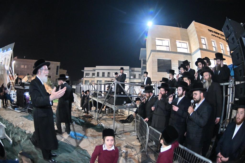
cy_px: 82
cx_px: 122
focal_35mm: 15
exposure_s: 1/100
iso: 1600
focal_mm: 10.5
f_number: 2.8
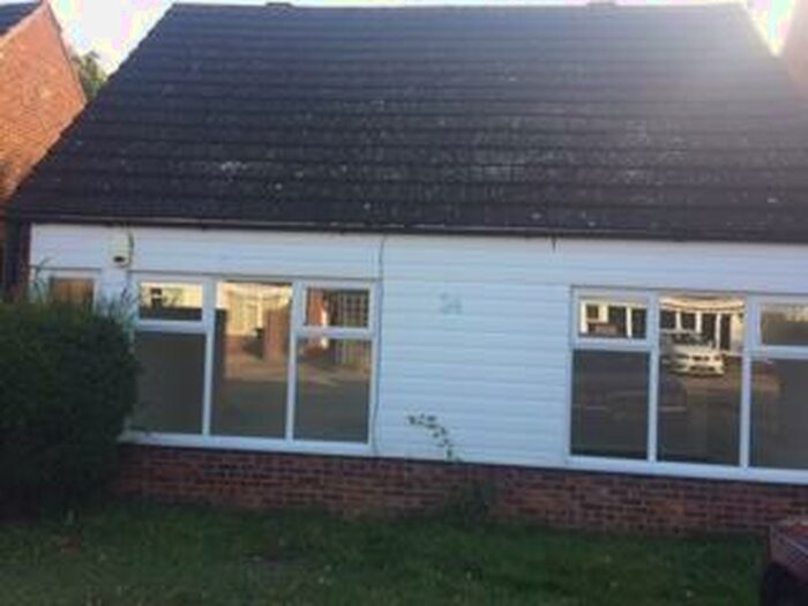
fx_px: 677
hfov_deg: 61.7
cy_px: 303
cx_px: 404
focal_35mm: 29
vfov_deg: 48.2
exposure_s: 1/533
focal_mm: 4.15
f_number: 2.2
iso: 32
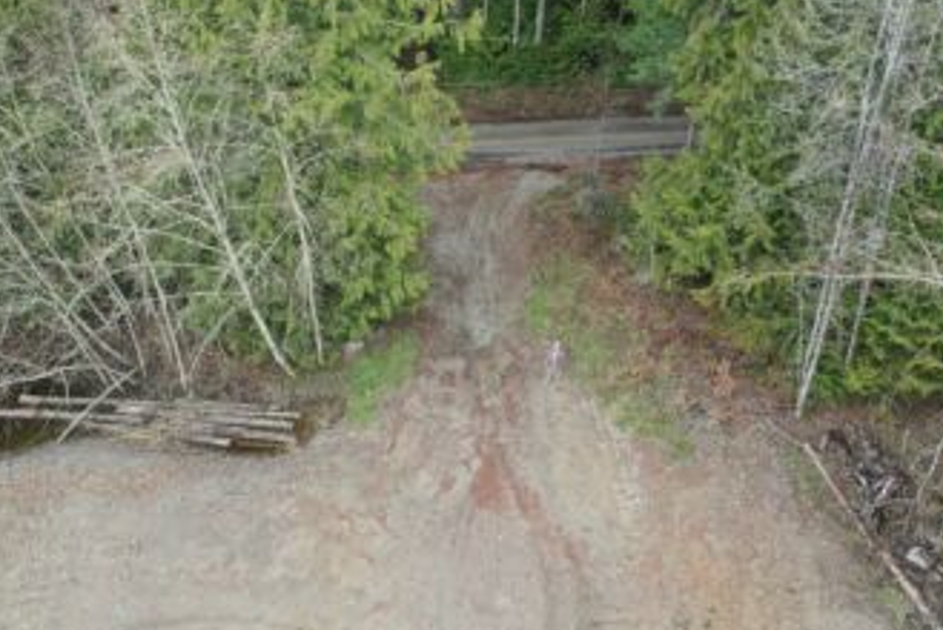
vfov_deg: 38.9
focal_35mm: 34
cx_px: 410
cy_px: 299
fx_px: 891
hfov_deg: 55.6
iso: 100
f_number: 3.5
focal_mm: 10.26
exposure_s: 1/80
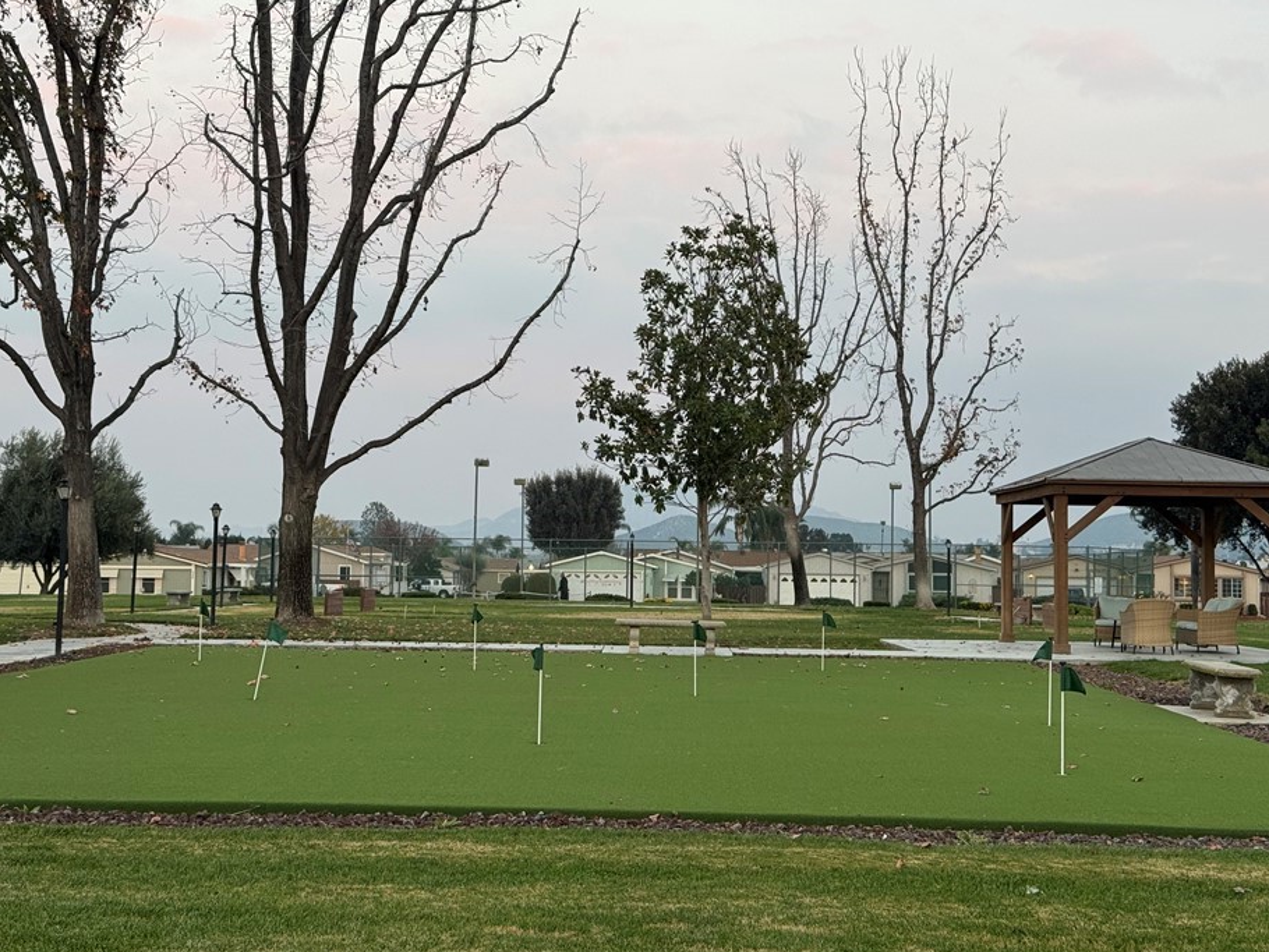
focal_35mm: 54
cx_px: 644
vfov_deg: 27.0
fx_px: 1980
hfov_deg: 35.5
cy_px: 457
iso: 80
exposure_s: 1/121
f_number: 1.78
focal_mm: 6.76
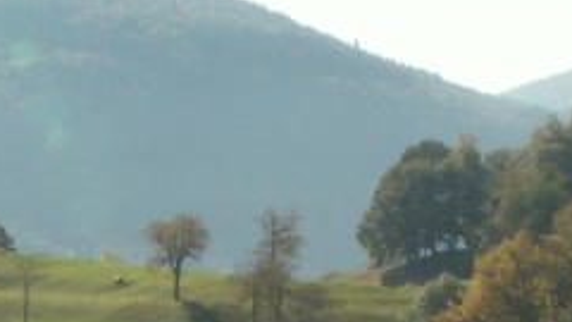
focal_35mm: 163
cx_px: 176
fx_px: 2472
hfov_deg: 13.2
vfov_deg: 7.4
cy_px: 363
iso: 50
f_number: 6.3
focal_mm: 5.86
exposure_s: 1/200
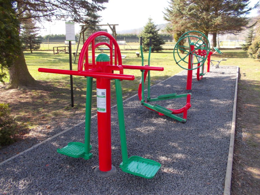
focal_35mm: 29
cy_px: 98
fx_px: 218
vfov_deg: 48.2
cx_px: 130
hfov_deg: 61.7
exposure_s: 1/125
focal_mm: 4.1
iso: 80
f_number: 3.3
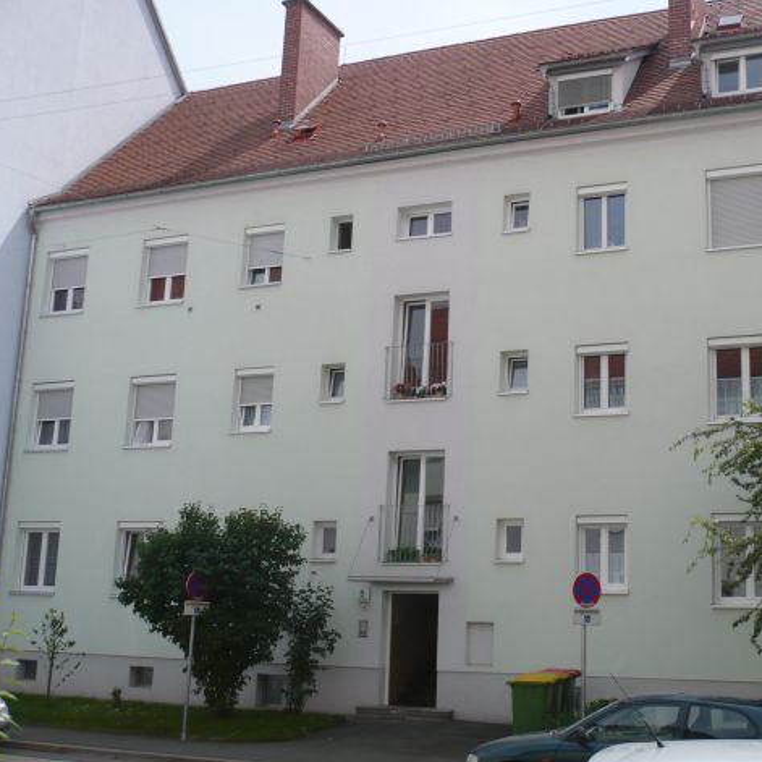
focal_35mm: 42
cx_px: 503
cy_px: 375
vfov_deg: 40.0
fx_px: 1046
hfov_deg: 39.6
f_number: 8
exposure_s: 1/200
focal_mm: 5.8
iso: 100
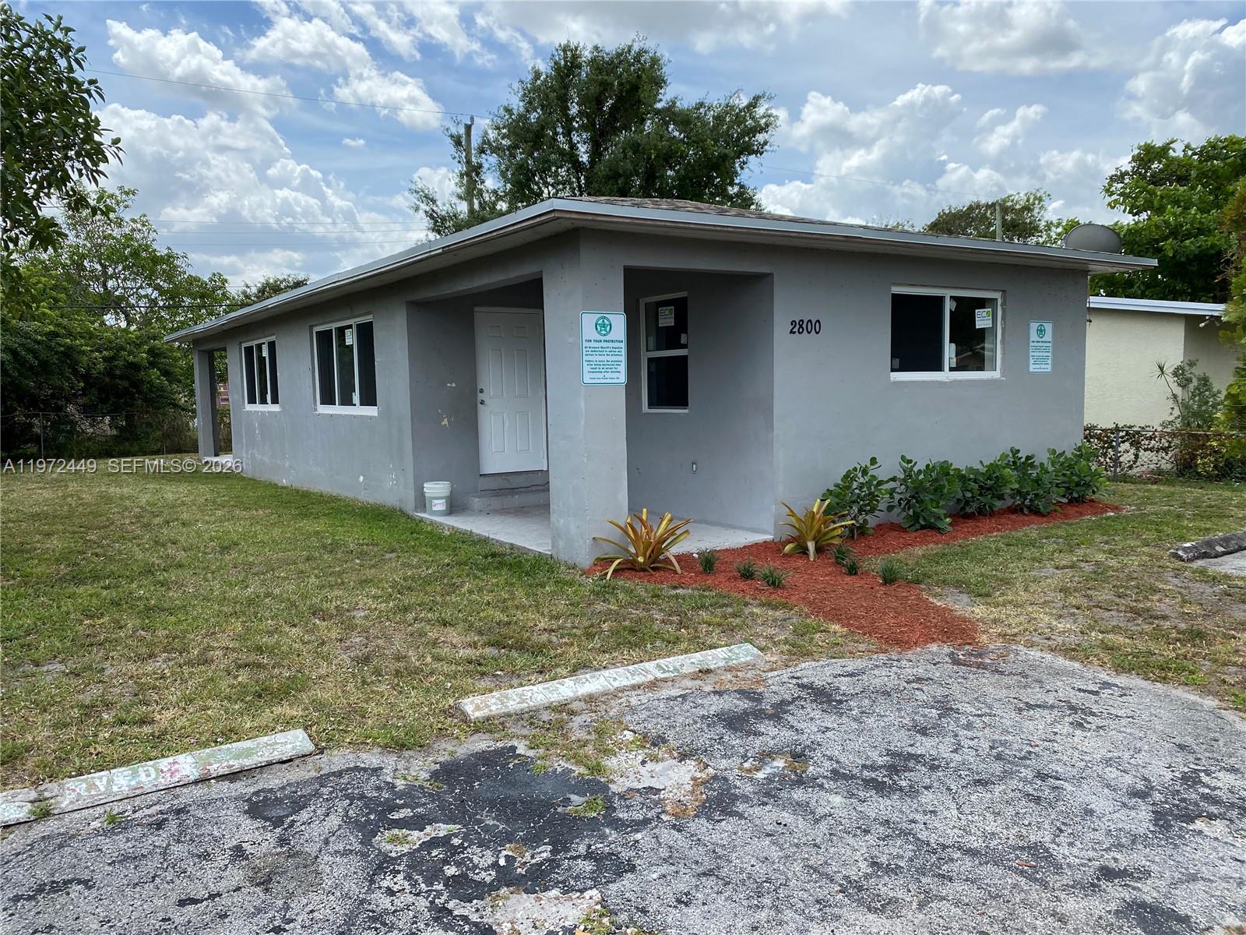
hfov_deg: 67.3
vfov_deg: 53.1
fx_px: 936
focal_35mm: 26
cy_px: 468
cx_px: 623
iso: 32
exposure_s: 1/1838
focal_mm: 4.25
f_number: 1.8
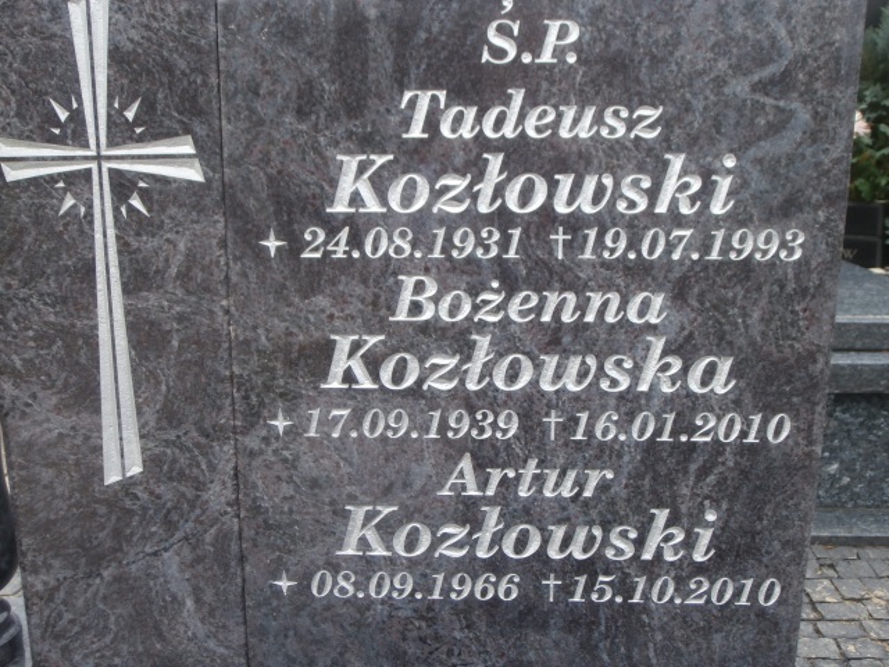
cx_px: 444
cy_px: 334
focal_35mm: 38
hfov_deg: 49.0
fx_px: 976
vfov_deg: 37.7
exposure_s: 1/40
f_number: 3.9
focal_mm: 6.67
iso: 100
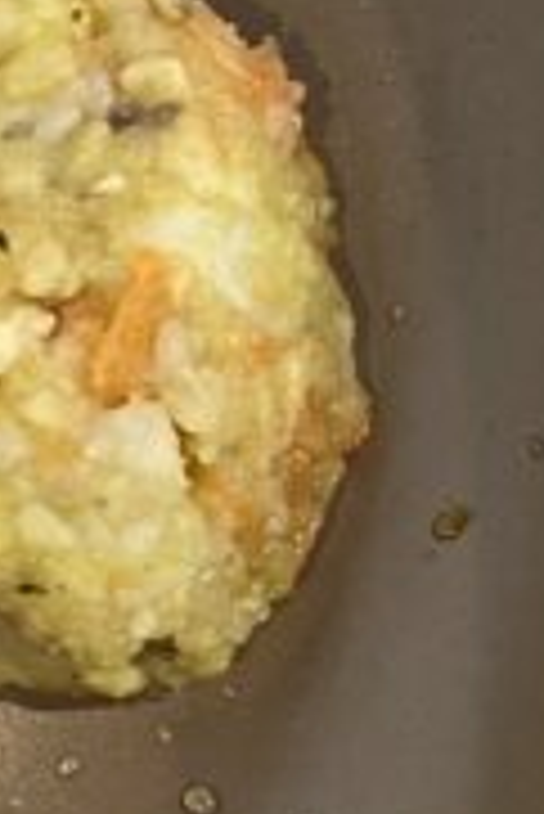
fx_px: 3461
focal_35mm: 153
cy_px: 229
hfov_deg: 7.9
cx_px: -1043
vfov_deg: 13.4
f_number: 1.6
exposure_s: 1/60
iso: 100
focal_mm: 5.1
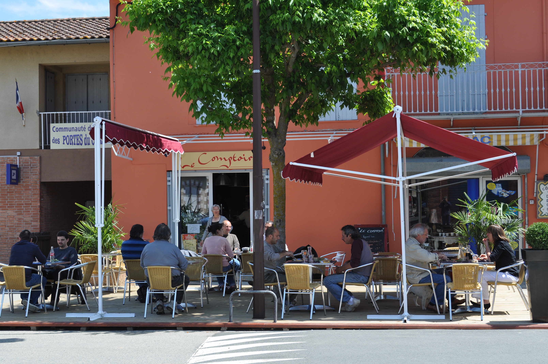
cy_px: 182
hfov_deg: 36.9
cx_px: 274
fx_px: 821
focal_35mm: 54
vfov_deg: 25.0
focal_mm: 36
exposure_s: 1/250
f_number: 8
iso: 200
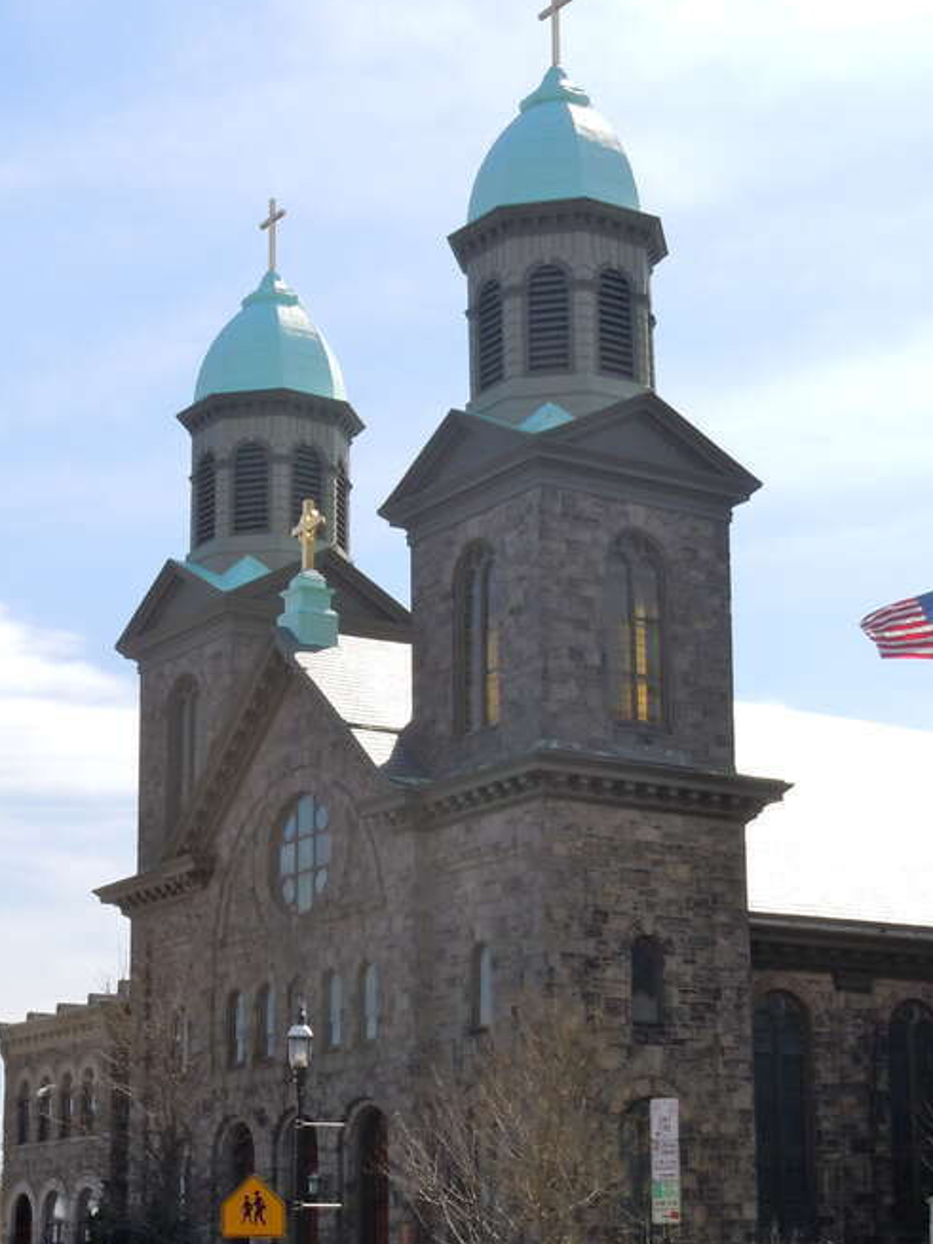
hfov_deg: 22.2
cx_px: 473
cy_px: 750
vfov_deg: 29.3
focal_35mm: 66
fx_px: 2373
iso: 100
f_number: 4.9
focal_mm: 9.6
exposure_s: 1/500
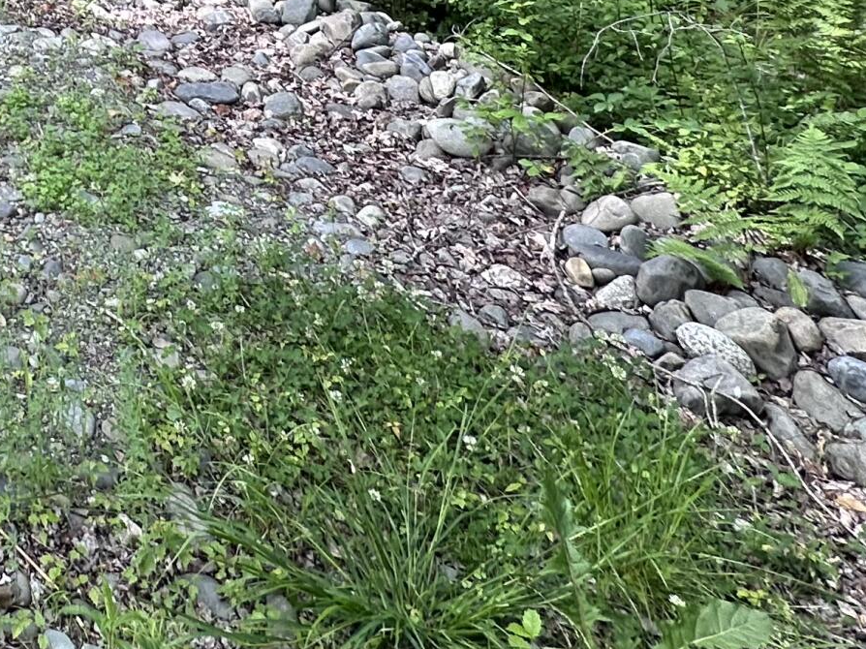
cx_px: -264
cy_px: -367
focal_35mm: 47
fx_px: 1175
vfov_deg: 23.5
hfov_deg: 31.2
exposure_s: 1/196
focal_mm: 2.22
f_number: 2.2
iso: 40
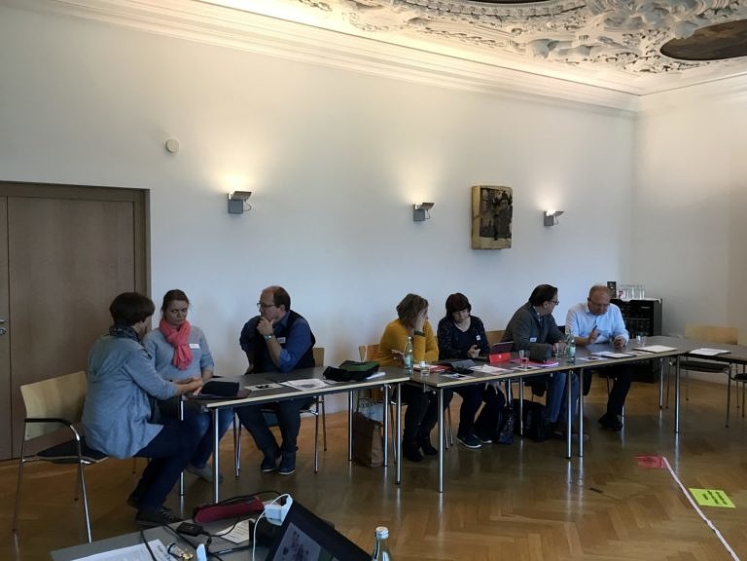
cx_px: 374
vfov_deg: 45.4
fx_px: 669
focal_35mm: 31
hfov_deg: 58.4
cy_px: 280
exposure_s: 1/33
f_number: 2.4
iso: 80
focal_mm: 3.3
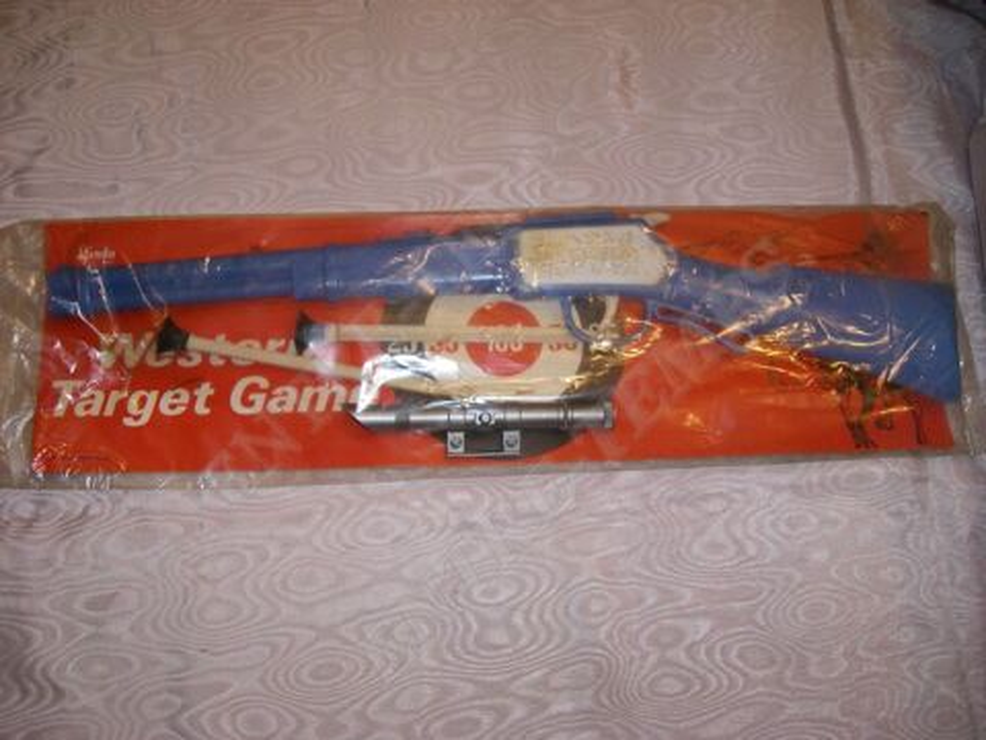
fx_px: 1082
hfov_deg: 49.0
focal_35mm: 38
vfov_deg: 37.7
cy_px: 370
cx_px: 493
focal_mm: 6.2
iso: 200
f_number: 2.7
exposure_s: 1/50
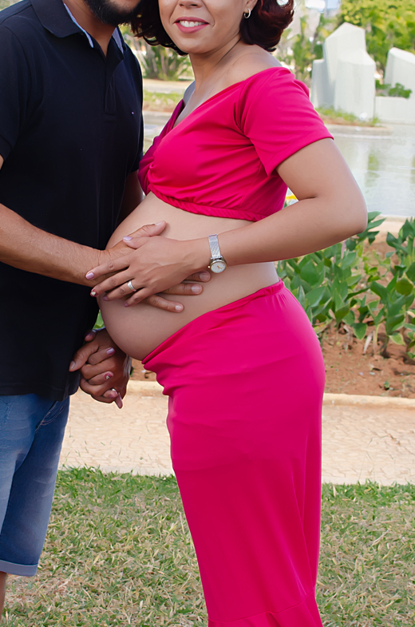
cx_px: 166
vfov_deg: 16.9
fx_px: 2104
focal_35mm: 121
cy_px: 325
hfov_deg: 11.3
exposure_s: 1/125
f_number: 5
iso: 100
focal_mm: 35
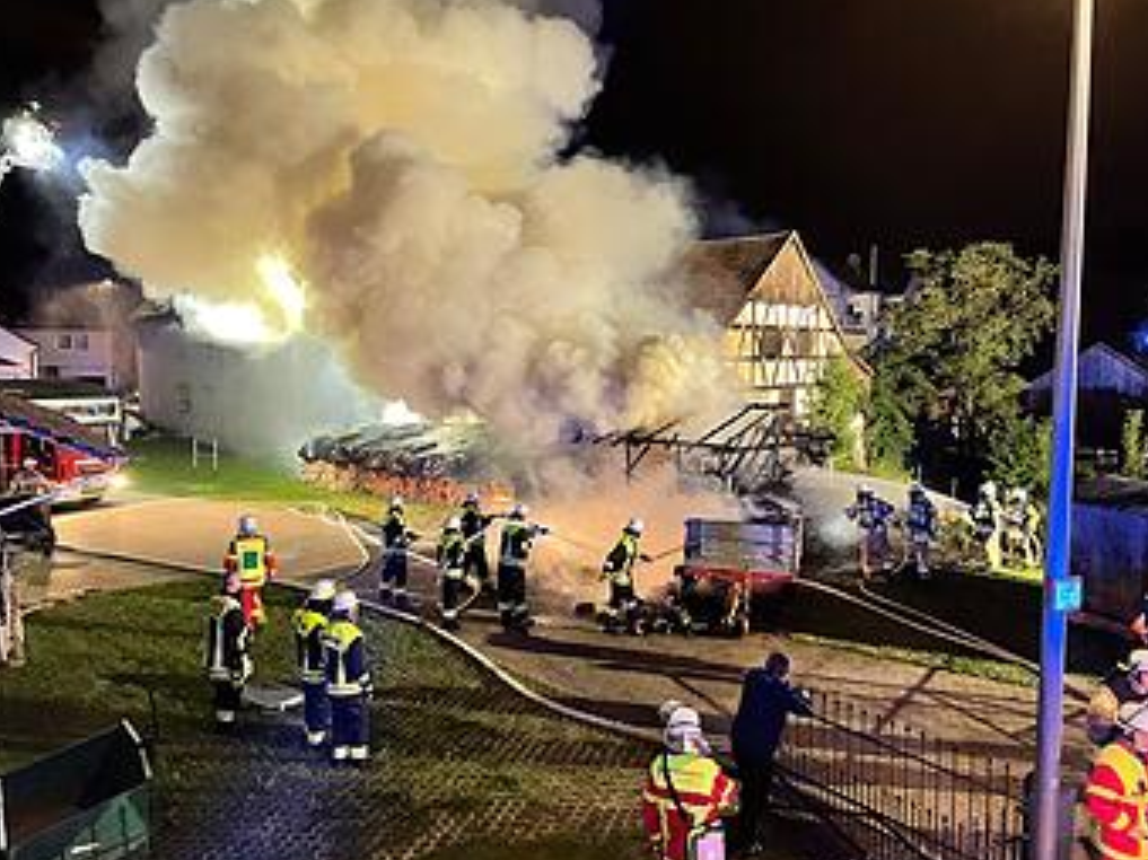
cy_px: 430
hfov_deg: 65.3
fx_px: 895
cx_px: 576
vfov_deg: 51.3
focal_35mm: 27
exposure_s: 1/17
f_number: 1.6
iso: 1000
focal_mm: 4.2
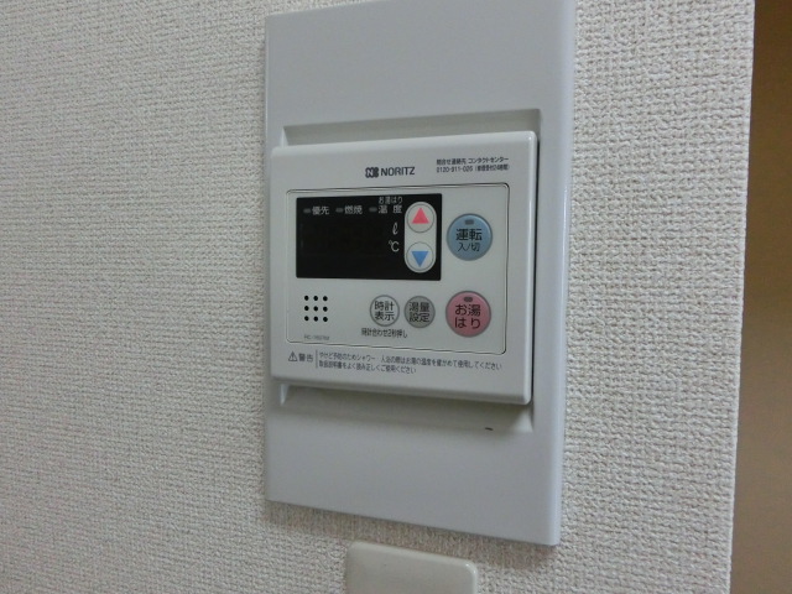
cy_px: 297
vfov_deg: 54.9
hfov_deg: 69.4
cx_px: 396
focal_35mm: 25
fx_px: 572
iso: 800
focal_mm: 4.5
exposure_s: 1/125
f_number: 3.5
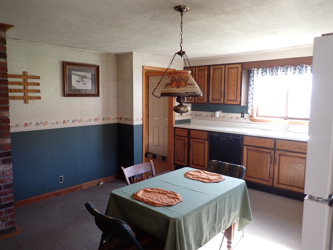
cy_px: 122
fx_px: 250
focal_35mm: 26
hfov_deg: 67.3
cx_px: 164
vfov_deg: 53.1
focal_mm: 4.5
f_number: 2
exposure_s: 1/60
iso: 200
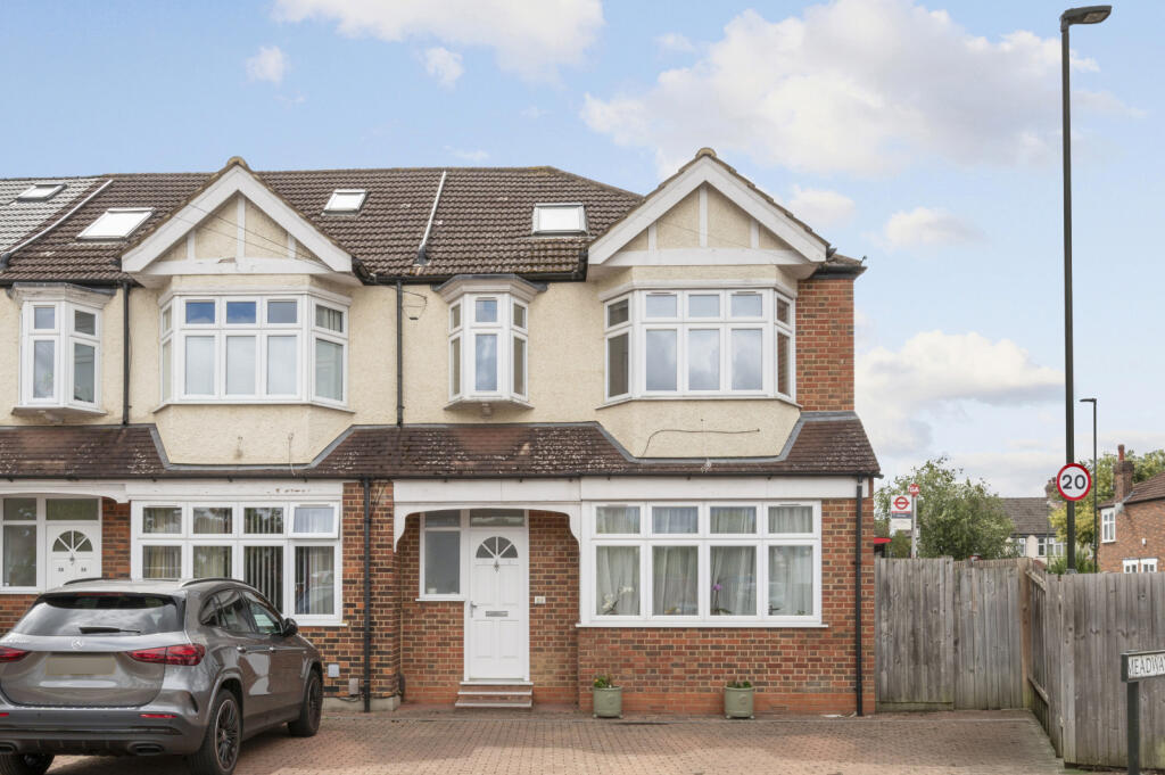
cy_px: 388
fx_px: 550
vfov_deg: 70.3
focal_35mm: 17
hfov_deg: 93.3
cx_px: 582
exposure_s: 1/80
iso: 200
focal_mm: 17
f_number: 16
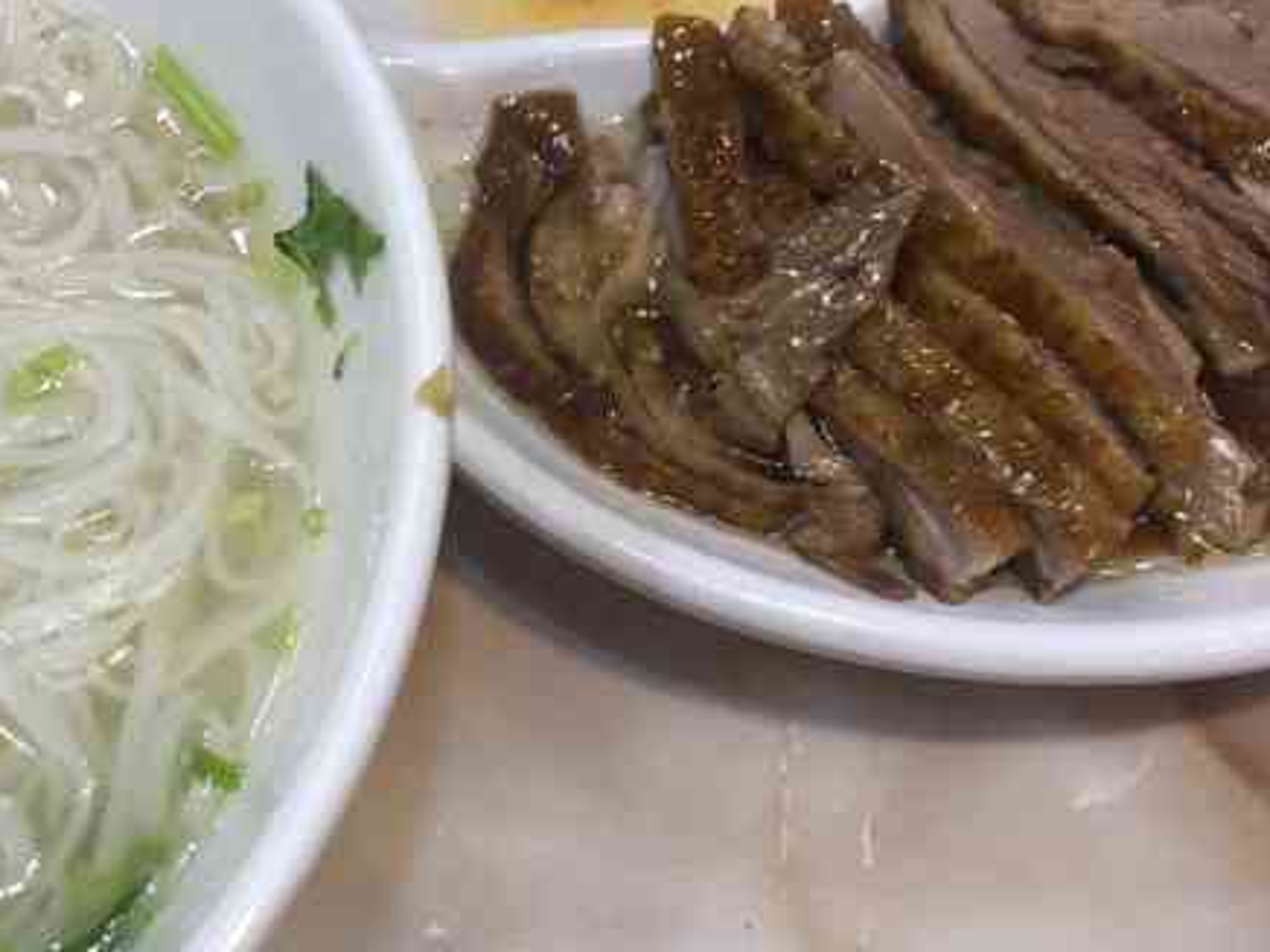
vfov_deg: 31.8
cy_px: 295
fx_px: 1651
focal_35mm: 45
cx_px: 431
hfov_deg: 41.6
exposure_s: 1/30
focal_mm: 4
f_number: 1.8
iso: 40
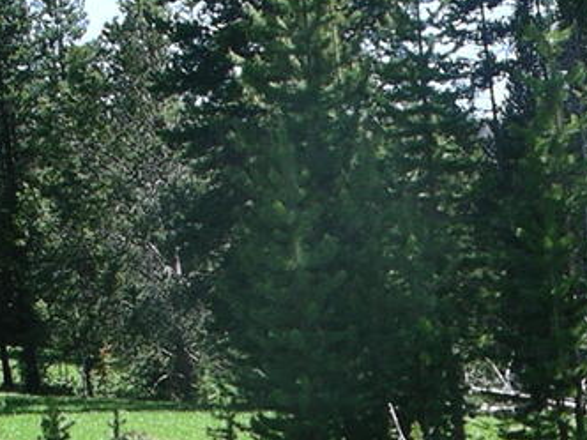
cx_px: 631
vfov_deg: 9.7
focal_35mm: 149
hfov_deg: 13.0
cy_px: 633
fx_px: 2527
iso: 64
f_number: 4
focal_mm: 7.8
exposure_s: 1/250
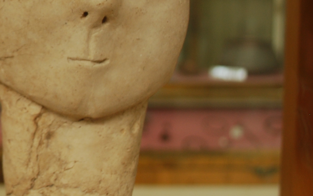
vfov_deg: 13.0
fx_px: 853
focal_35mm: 100
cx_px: -97
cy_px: 26
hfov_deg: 19.2
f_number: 4
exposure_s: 1/25
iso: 200
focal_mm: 22
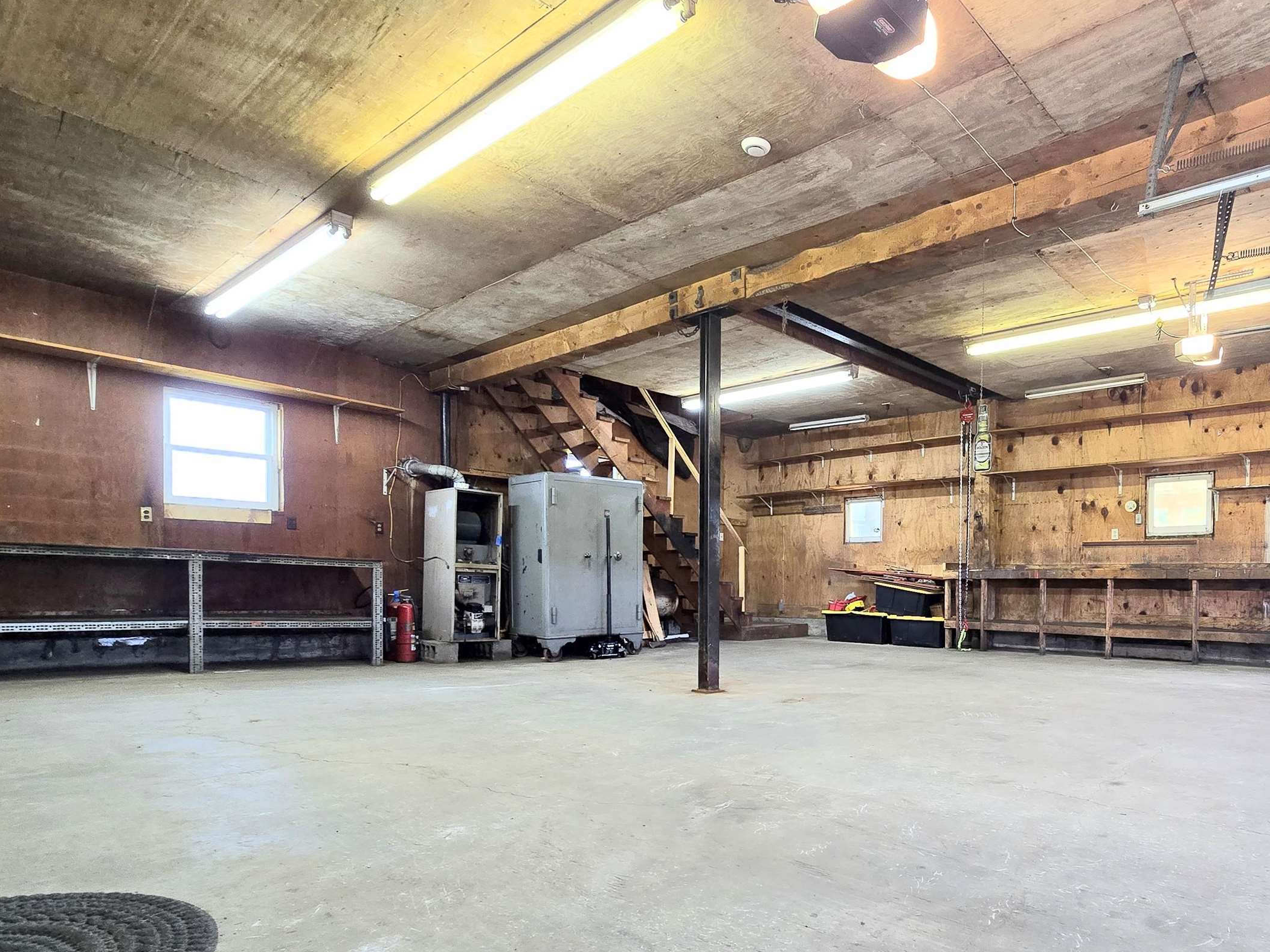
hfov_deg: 81.5
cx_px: 859
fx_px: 697
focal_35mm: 19
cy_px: 608
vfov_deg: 67.4
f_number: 2.2
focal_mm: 2.2
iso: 160
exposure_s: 1/60
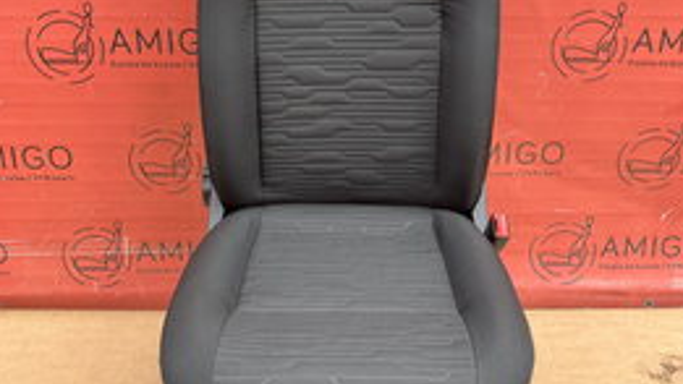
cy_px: 128
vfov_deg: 30.2
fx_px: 707
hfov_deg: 51.6
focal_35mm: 39
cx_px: 343
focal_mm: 5.1
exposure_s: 1/122
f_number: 1.6
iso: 50
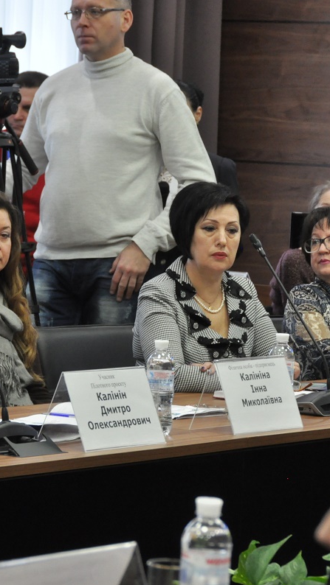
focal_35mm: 166
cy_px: 293
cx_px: 210
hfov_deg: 7.3
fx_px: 2581
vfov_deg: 13.0
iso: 1250
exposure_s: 1/60
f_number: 5
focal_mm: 70
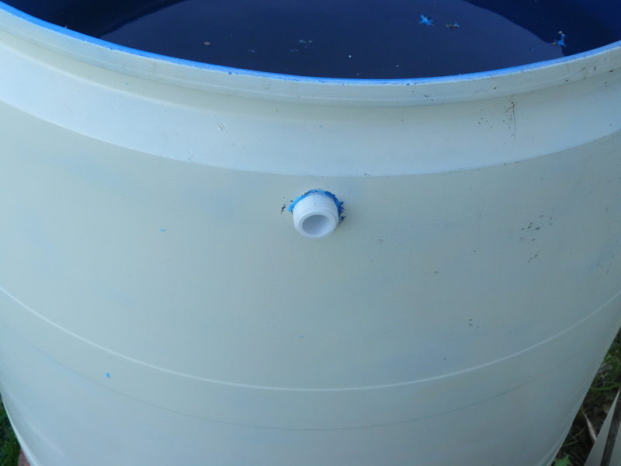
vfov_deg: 27.0
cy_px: 233
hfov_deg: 35.5
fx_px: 969
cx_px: 310
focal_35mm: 54
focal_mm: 9.1
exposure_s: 1/125
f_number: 4
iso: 100
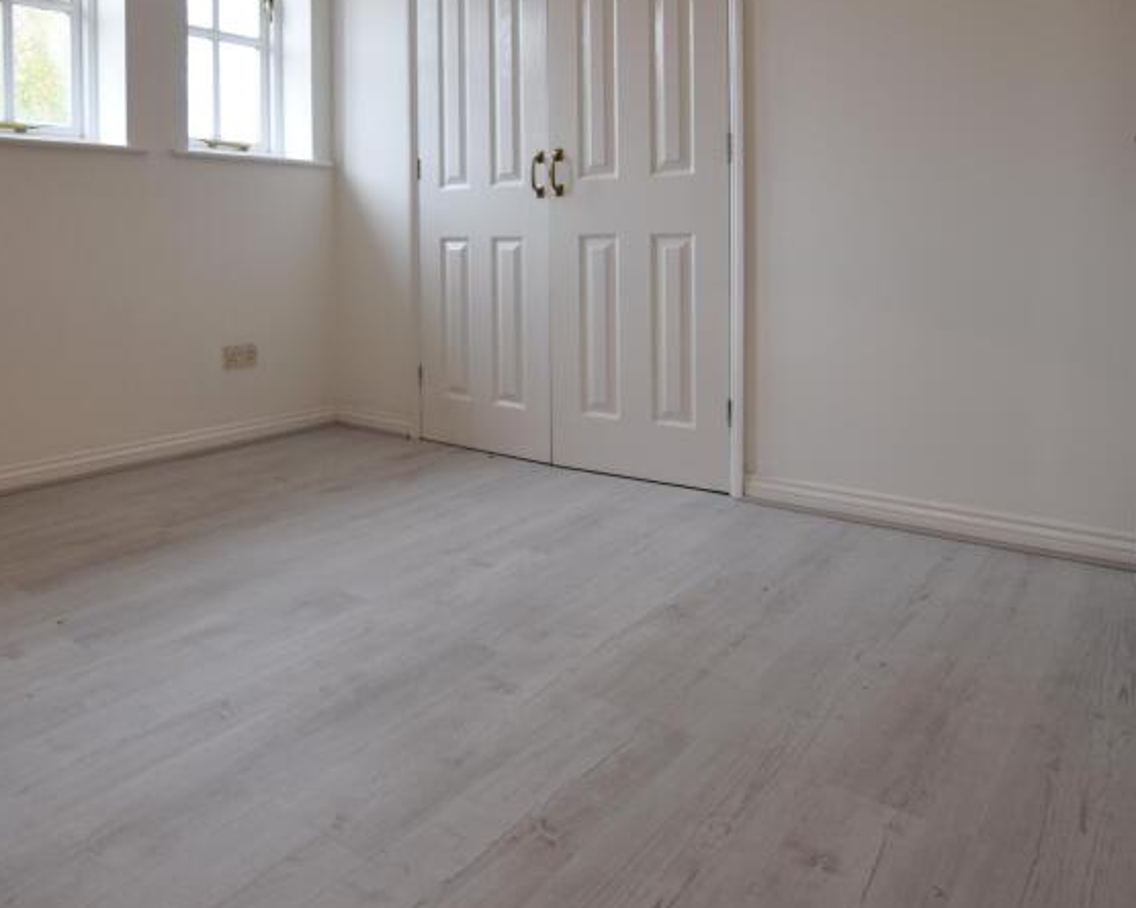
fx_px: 874
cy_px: 259
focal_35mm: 26
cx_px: 418
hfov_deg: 64.9
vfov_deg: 53.1
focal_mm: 10
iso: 400
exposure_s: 1/100
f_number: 5
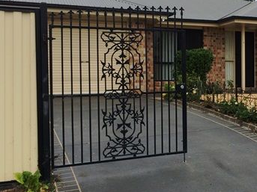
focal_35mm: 56
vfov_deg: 26.0
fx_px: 416
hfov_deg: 33.1
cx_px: 216
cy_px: 69
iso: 32
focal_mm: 4.12
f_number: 2.2
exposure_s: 1/1325
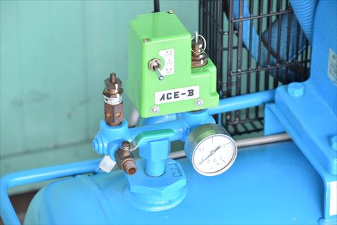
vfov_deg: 9.3
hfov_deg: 14.0
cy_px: 112
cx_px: 168
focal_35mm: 147
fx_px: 1377
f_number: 6.3
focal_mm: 98
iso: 1250
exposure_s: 1/20
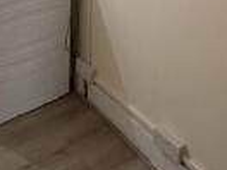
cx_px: 102
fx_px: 407
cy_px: -94
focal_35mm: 62
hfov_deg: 31.2
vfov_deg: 20.0
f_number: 2.2
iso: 250
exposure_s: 1/50
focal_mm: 2.22
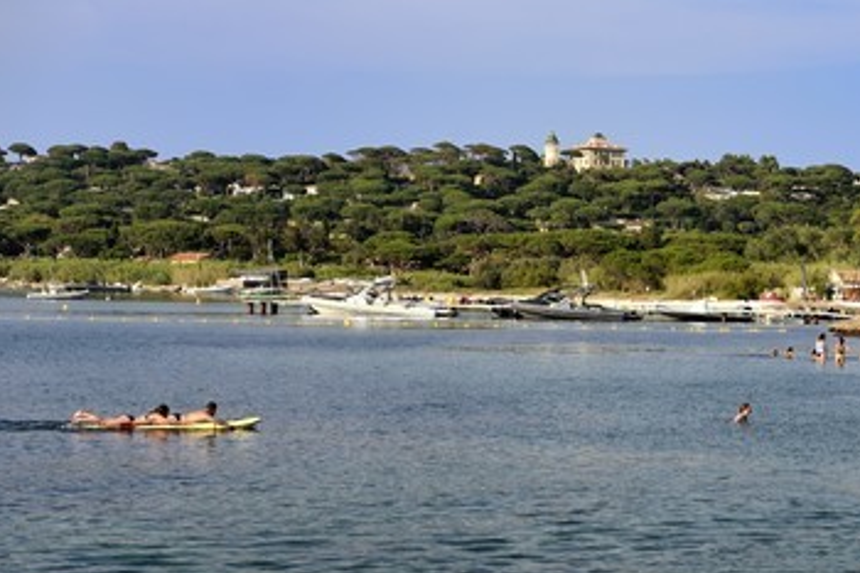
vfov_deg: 16.2
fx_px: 2006
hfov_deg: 24.2
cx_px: 506
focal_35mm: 84
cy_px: 317
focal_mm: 70
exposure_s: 1/400
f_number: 9
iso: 200
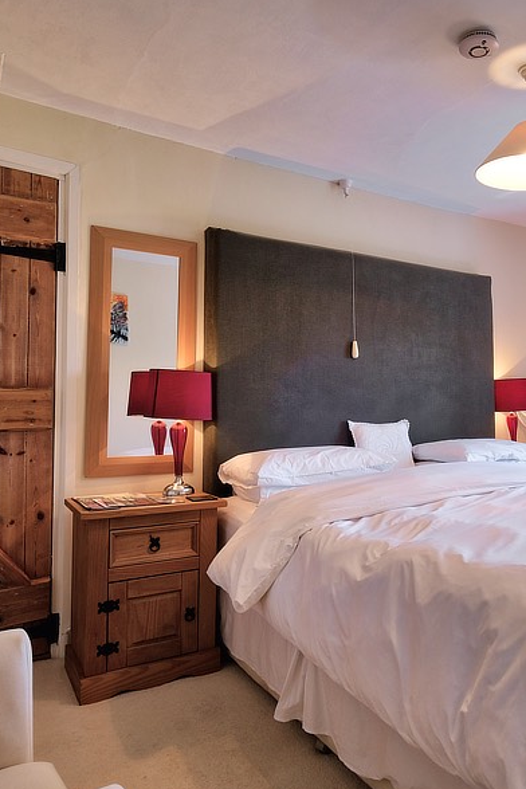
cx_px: 380
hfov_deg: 48.1
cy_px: 394
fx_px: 570
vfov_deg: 69.4
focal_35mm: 26
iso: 320
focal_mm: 11.5
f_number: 8
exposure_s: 1/30
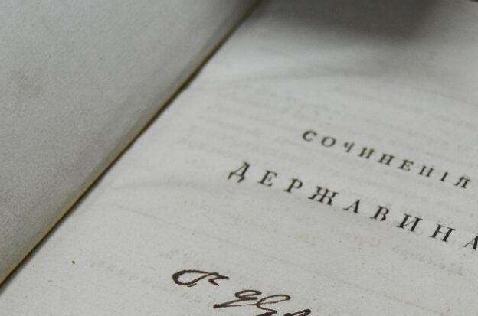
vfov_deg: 13.4
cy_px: 269
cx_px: 275
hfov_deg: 20.2
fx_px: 1337
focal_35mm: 101
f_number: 4.5
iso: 400
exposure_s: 1/125
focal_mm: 35
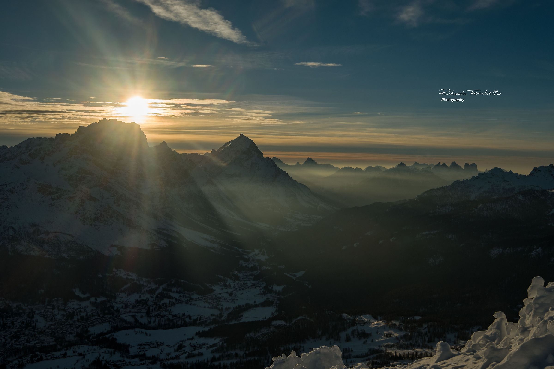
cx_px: 277
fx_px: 554
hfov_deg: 53.1
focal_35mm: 36
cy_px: 184
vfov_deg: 36.9
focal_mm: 24
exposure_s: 1/2000
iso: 200
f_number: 13
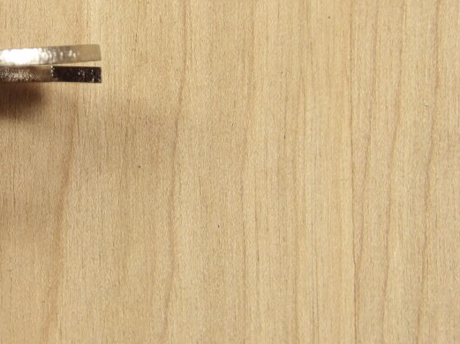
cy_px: 52
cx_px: 94
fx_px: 3161
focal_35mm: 238
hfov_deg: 8.3
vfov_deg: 6.2
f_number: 4.2
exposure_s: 1/131
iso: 100
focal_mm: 21.7
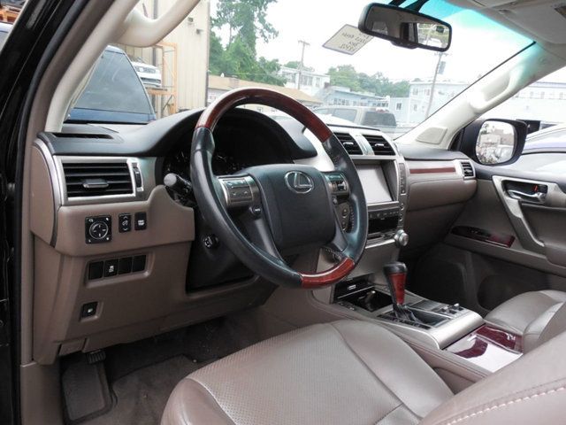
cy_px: 212
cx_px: 283
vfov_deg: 54.9
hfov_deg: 69.4
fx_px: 409
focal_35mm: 25
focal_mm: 4.5
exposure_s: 1/250
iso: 320
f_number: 3.3
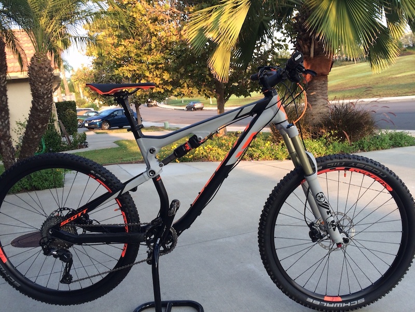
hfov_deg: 61.7
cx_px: 208
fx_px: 348
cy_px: 156
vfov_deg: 48.2
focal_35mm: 29
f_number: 2.2
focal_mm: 4.15
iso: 32
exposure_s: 1/145
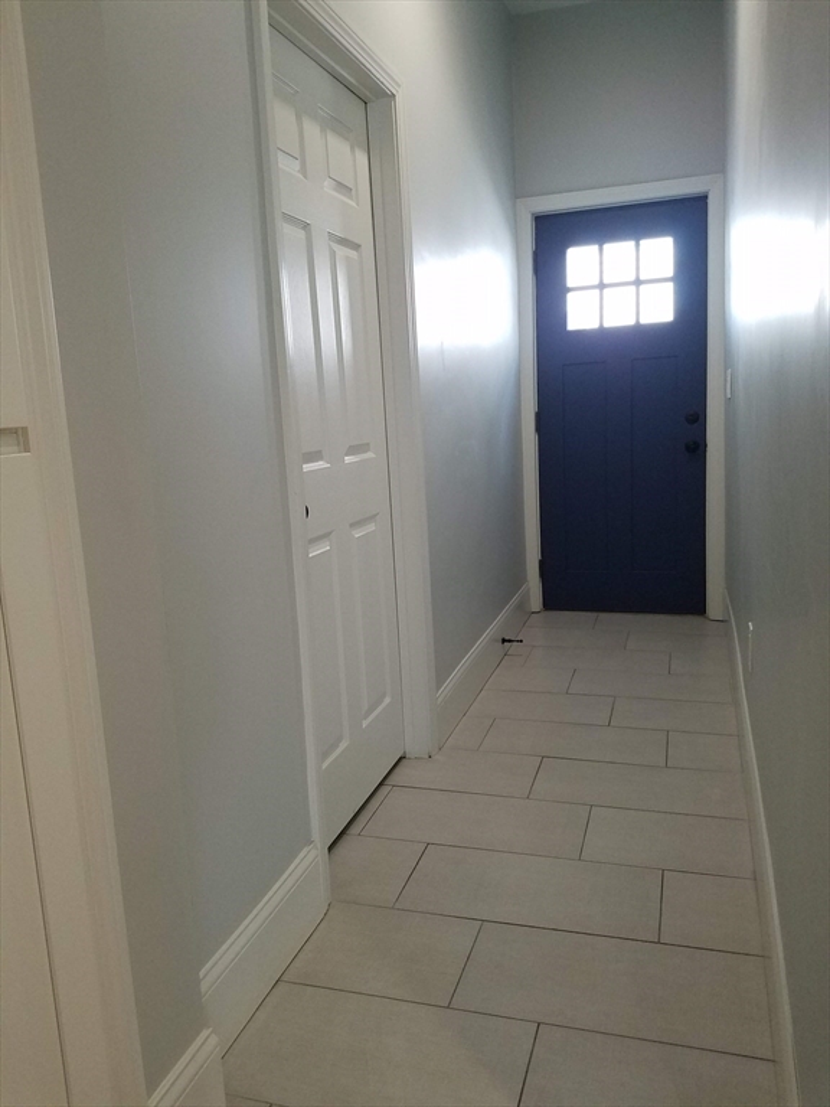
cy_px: 554
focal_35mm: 26
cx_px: 415
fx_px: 831
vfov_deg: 67.3
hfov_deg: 53.1
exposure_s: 1/60
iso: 200
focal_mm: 4.2
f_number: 1.7
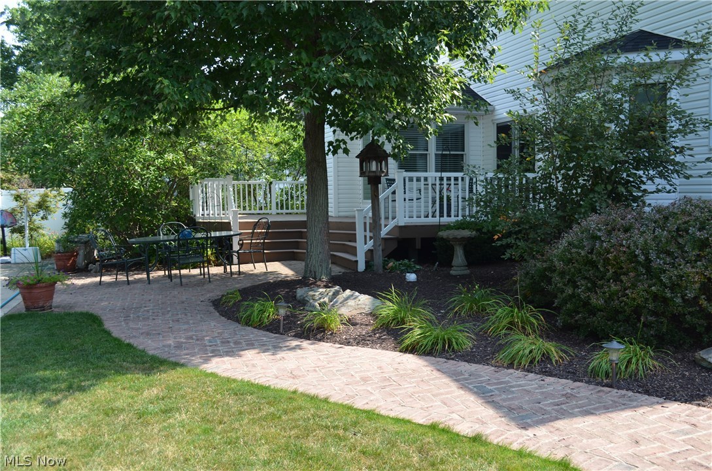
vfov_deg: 39.8
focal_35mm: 33
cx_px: 356
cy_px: 236
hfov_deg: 57.3
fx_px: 651
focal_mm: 22
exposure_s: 1/160
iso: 200
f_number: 6.3
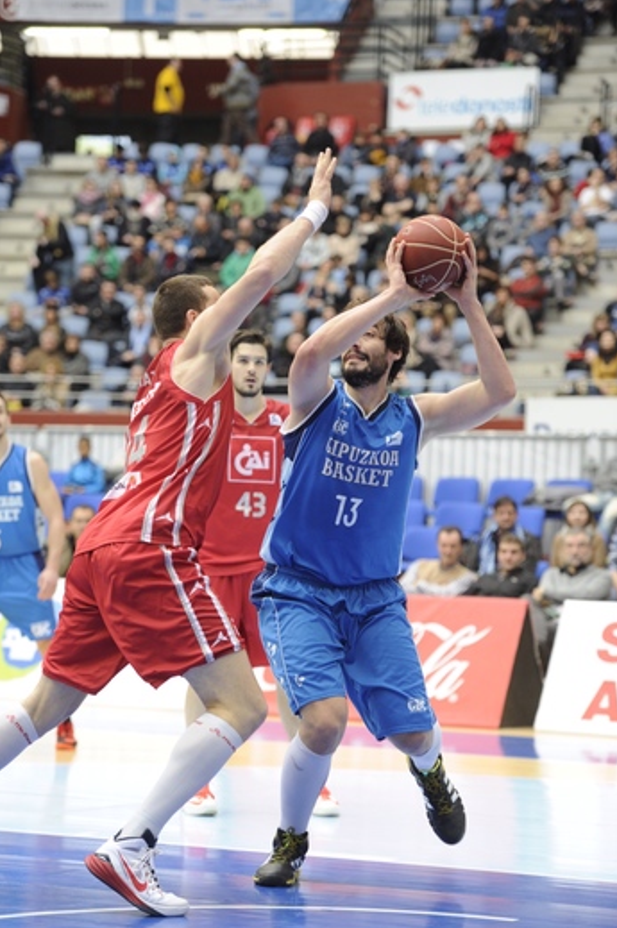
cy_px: 464
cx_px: 309
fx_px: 3117
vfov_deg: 16.9
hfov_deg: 11.3
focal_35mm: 121
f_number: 3.2
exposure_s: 1/800
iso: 1600
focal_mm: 120
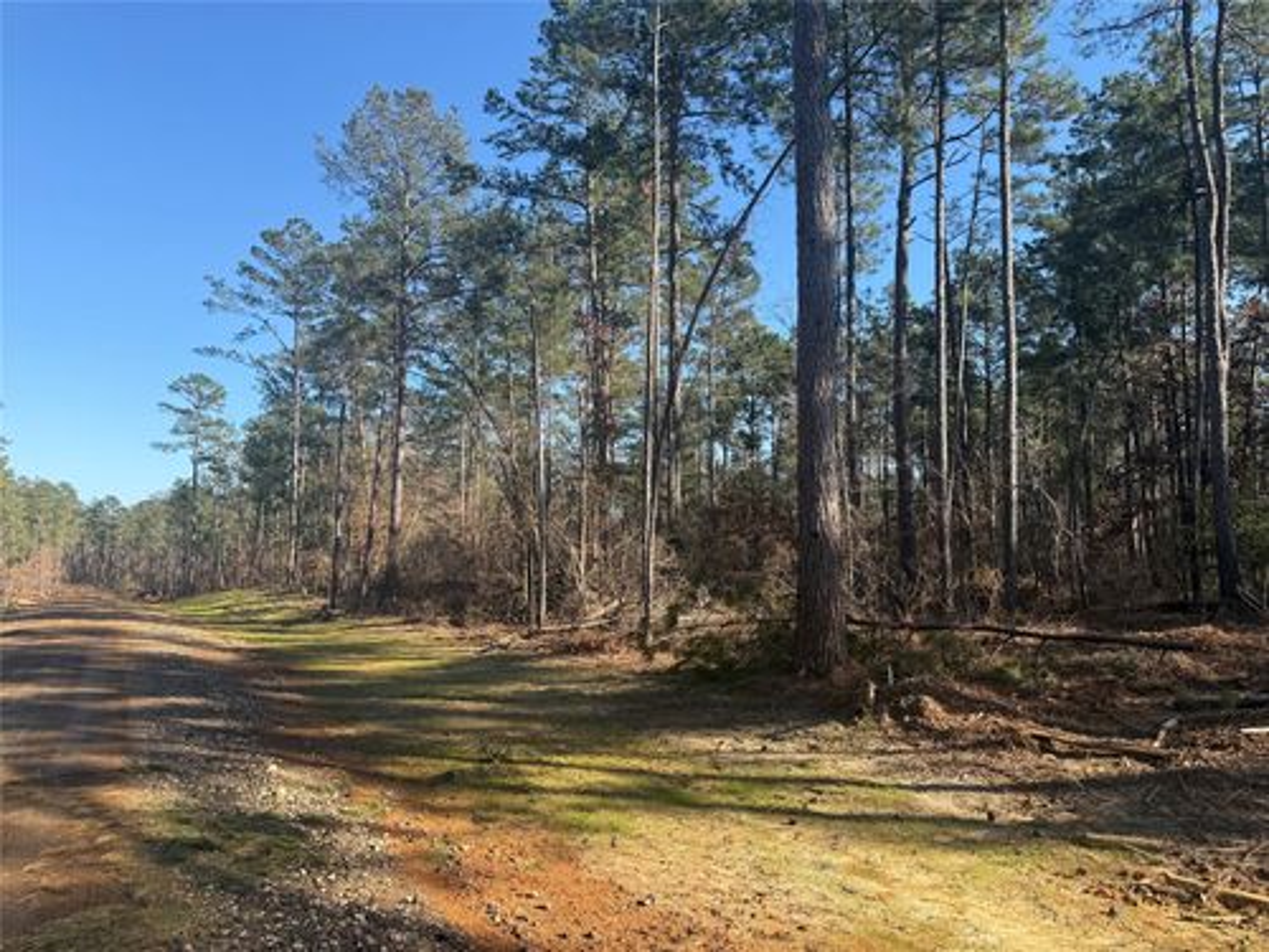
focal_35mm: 24
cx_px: 634
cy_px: 476
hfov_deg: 71.6
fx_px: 880
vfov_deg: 56.8
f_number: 1.78
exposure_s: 1/1618
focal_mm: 6.76
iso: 80
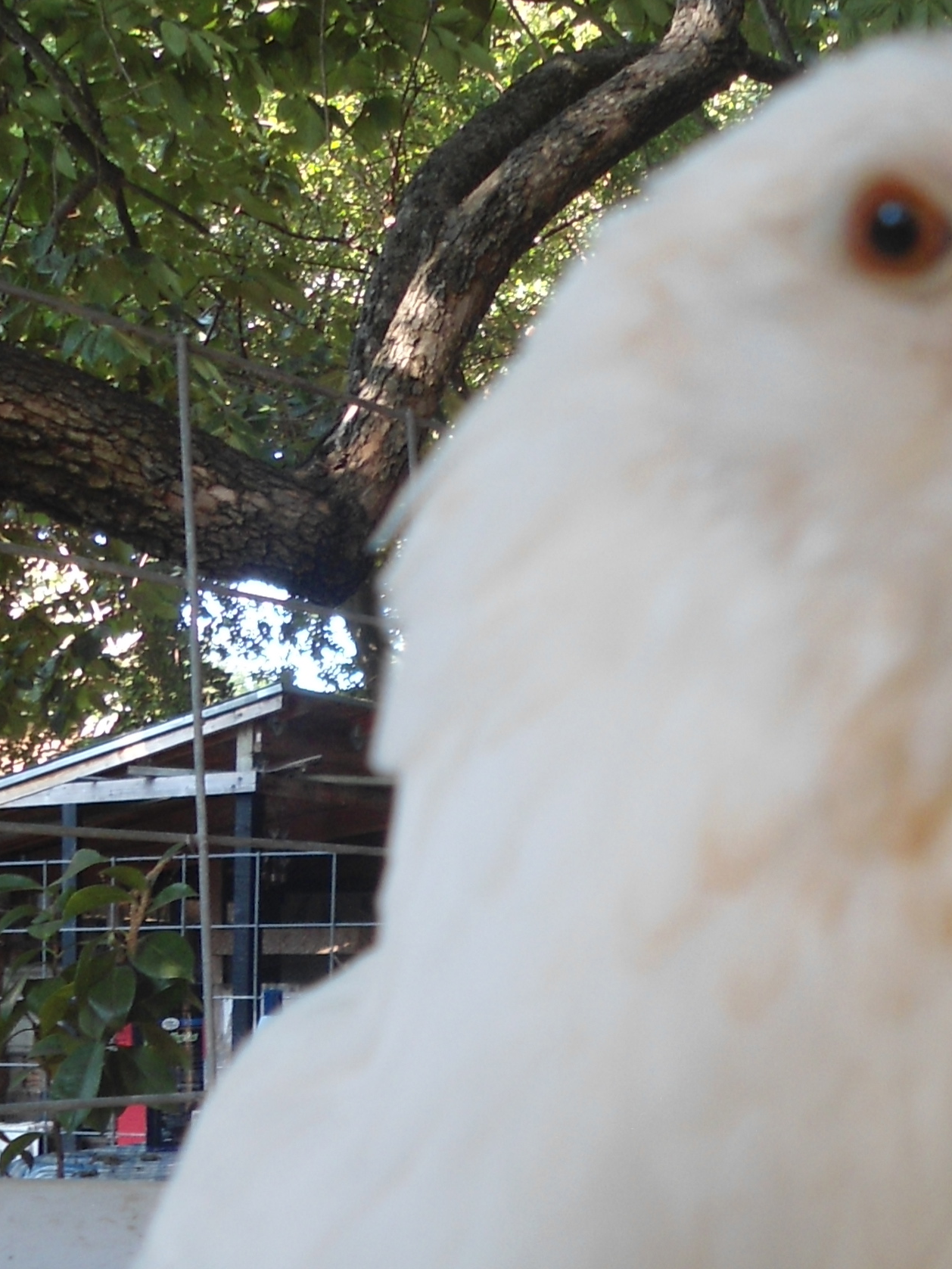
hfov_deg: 23.1
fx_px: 2273
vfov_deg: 30.2
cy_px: 1063
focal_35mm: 62
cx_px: 835
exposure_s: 1/30
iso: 80
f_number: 2.8
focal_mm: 4.7
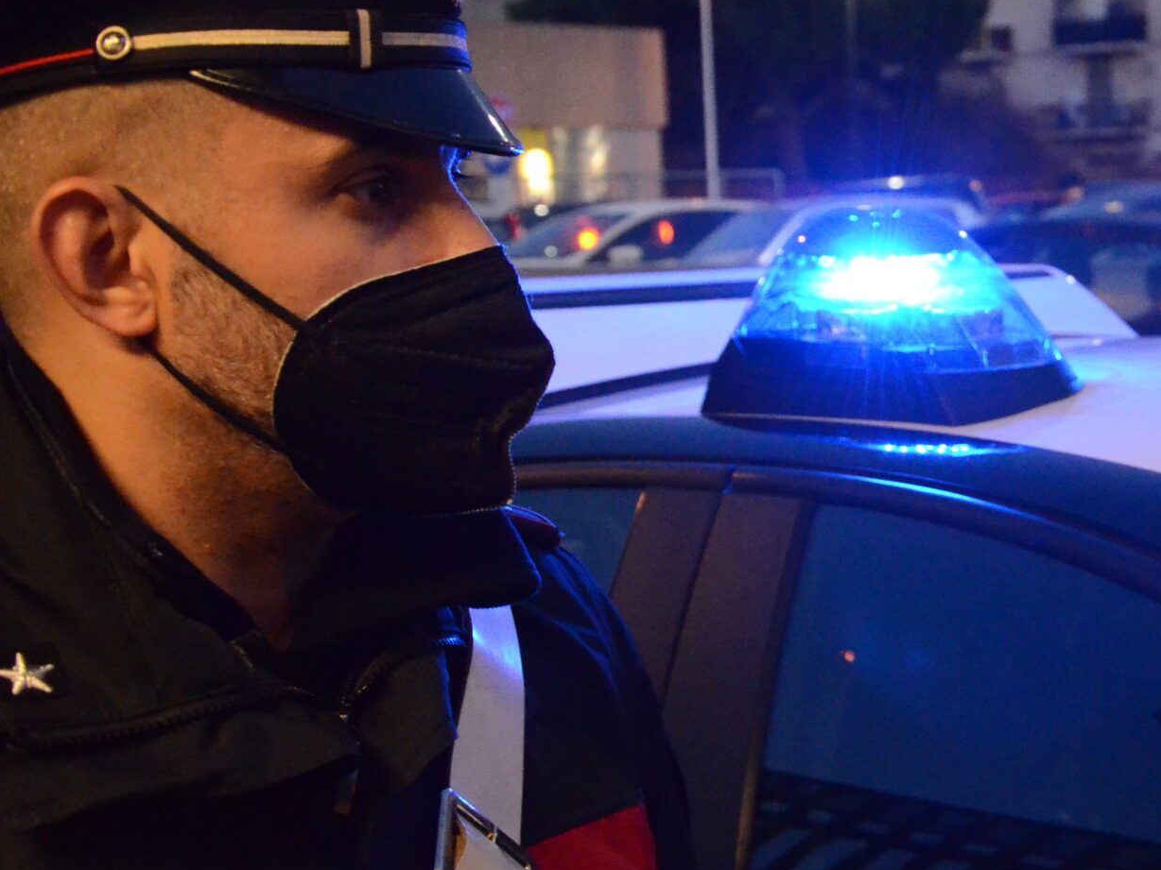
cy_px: 451
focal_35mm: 72
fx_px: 2415
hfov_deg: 25.9
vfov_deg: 20.4
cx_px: 1111
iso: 5000
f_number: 3.8
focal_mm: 24
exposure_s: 1/100
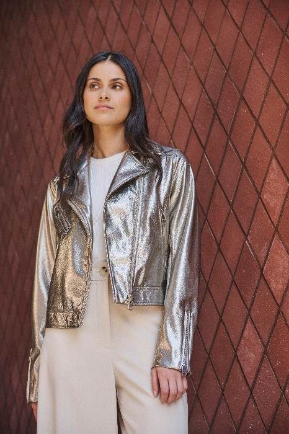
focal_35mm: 61
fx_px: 735
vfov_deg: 32.9
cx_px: 144
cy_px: 217
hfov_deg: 22.2
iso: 200
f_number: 4
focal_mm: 61
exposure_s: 1/200
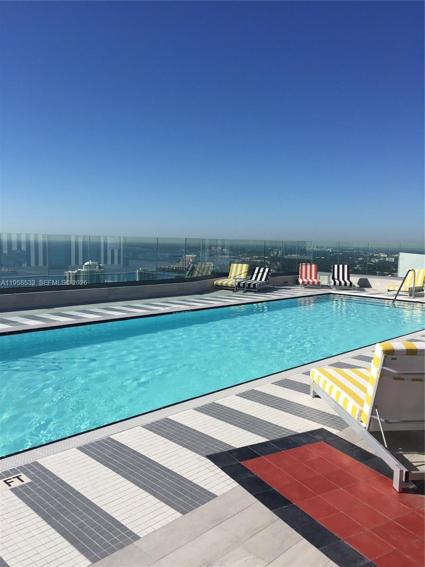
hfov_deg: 48.2
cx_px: 212
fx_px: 475
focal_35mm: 29
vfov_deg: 61.7
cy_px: 284
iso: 32
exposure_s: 1/3968
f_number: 2.2
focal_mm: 4.15
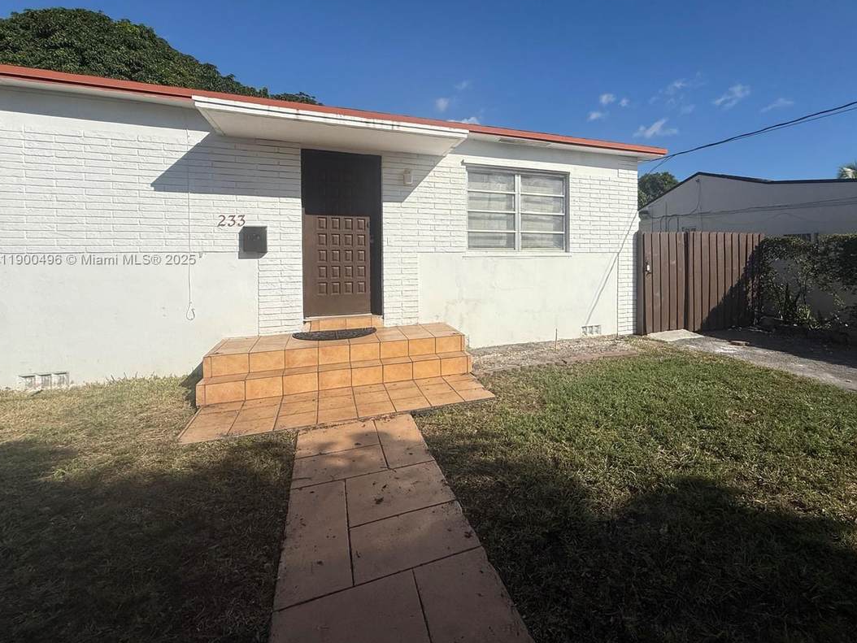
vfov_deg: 74.0
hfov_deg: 90.0
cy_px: 260
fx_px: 421
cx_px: 507
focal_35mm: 17
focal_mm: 2.22
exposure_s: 1/6173
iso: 40
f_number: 2.2
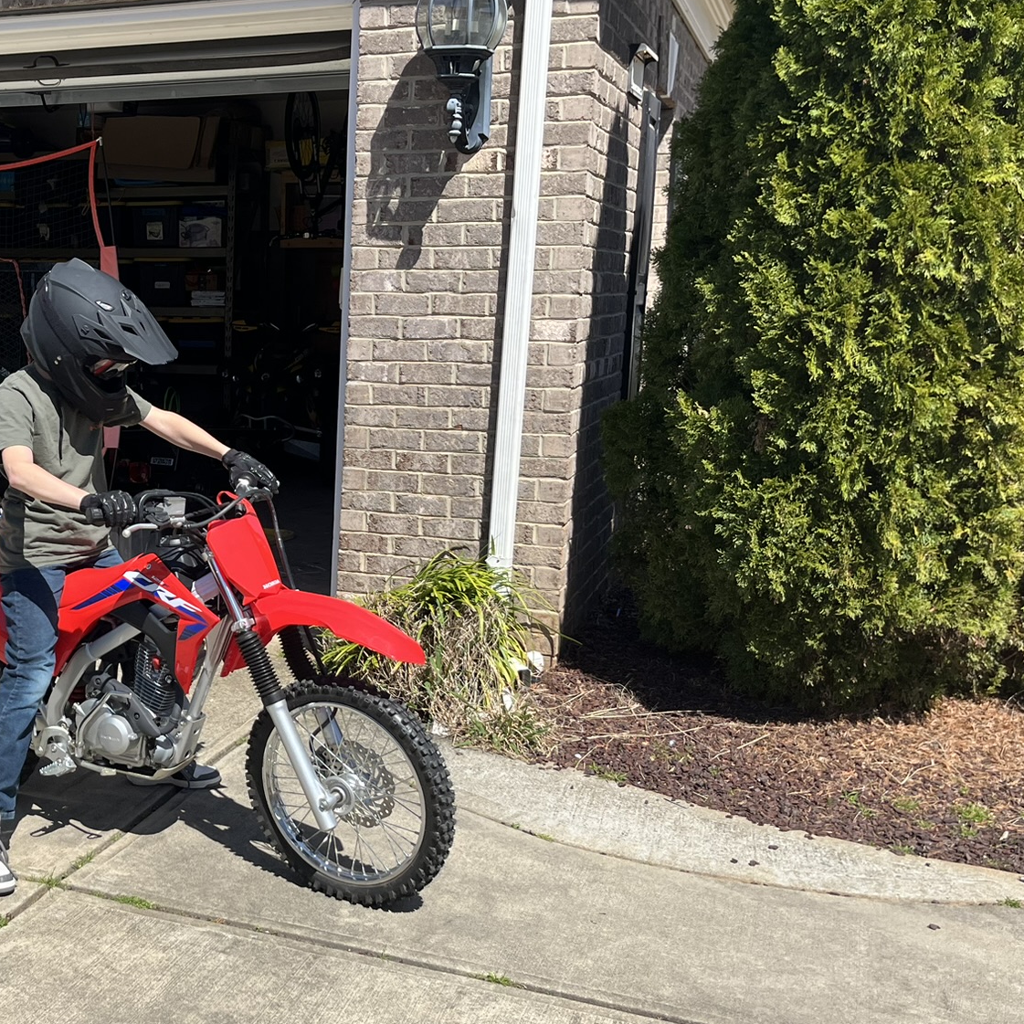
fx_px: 1406
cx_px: 154
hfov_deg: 38.0
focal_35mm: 42
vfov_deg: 40.0
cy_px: 576
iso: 50
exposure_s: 1/3311
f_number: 1.6
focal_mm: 5.1
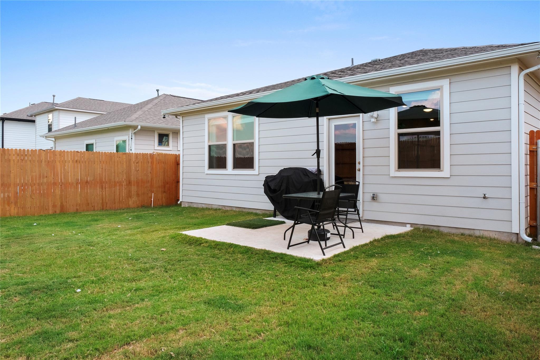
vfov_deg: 53.1
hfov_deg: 73.7
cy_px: 180
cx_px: 270
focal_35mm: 24
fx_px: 360
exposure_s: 1/20
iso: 800
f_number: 16
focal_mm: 16
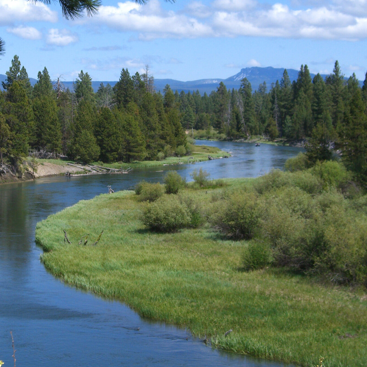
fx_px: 1152
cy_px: 118
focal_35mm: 96
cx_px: 99
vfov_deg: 18.1
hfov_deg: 18.0
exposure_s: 1/125
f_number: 10
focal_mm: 11.8
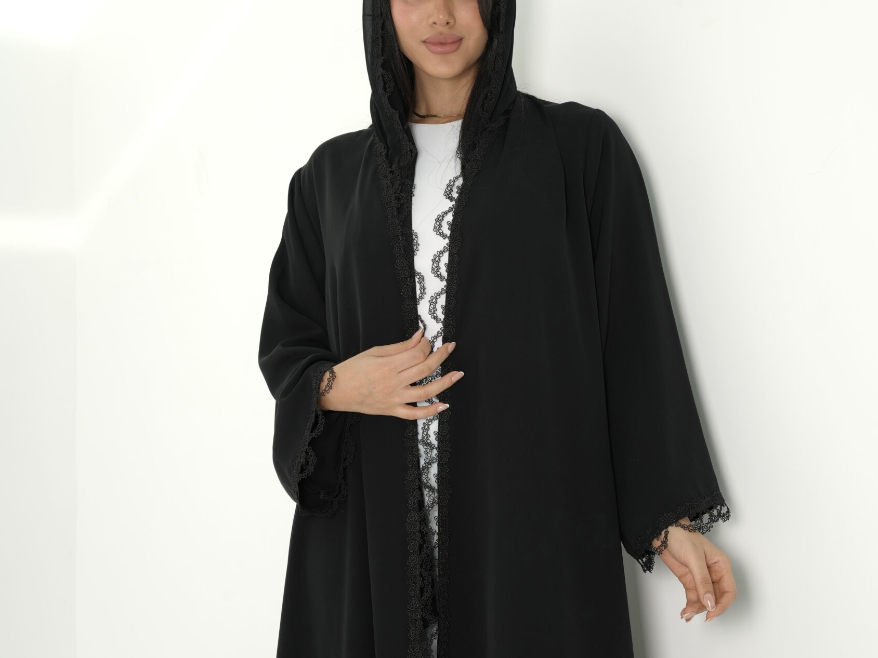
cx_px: 438
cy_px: 279
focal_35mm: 102
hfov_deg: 19.3
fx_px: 2587
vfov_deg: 14.5
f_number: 8
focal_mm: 70
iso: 80
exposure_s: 1/125
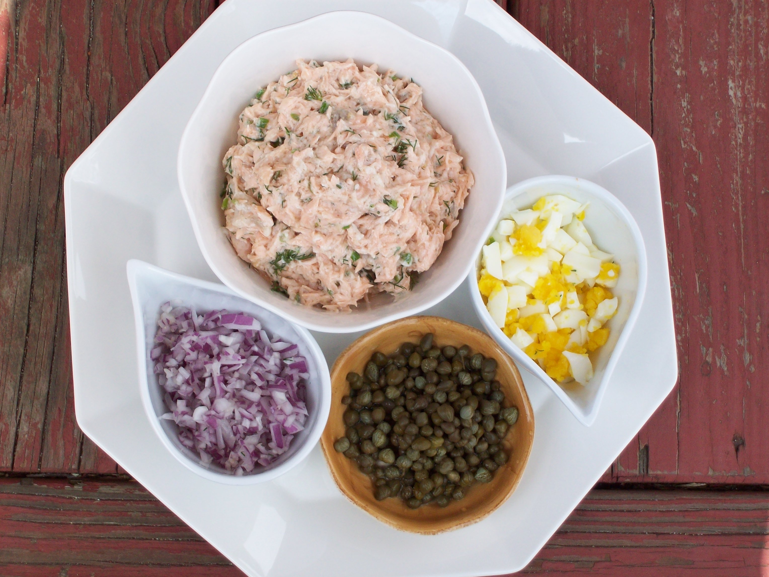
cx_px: 384
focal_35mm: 87
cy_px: 288
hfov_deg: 22.5
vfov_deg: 17.0
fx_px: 1933
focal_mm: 14.3
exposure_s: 1/282
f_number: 4.3
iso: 80
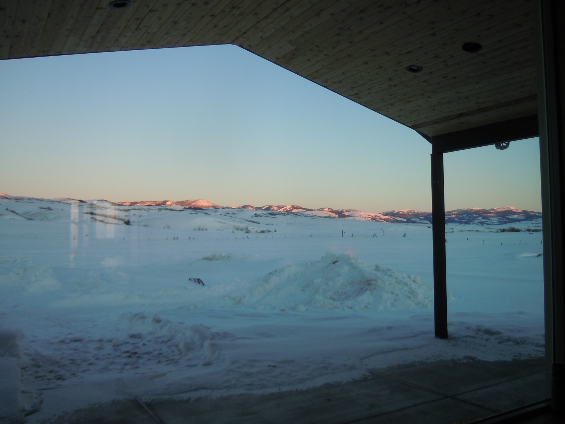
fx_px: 490
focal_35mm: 30
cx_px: 282
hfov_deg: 60.0
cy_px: 212
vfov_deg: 46.8
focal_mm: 5.4
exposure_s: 1/100
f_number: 3.5
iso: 100
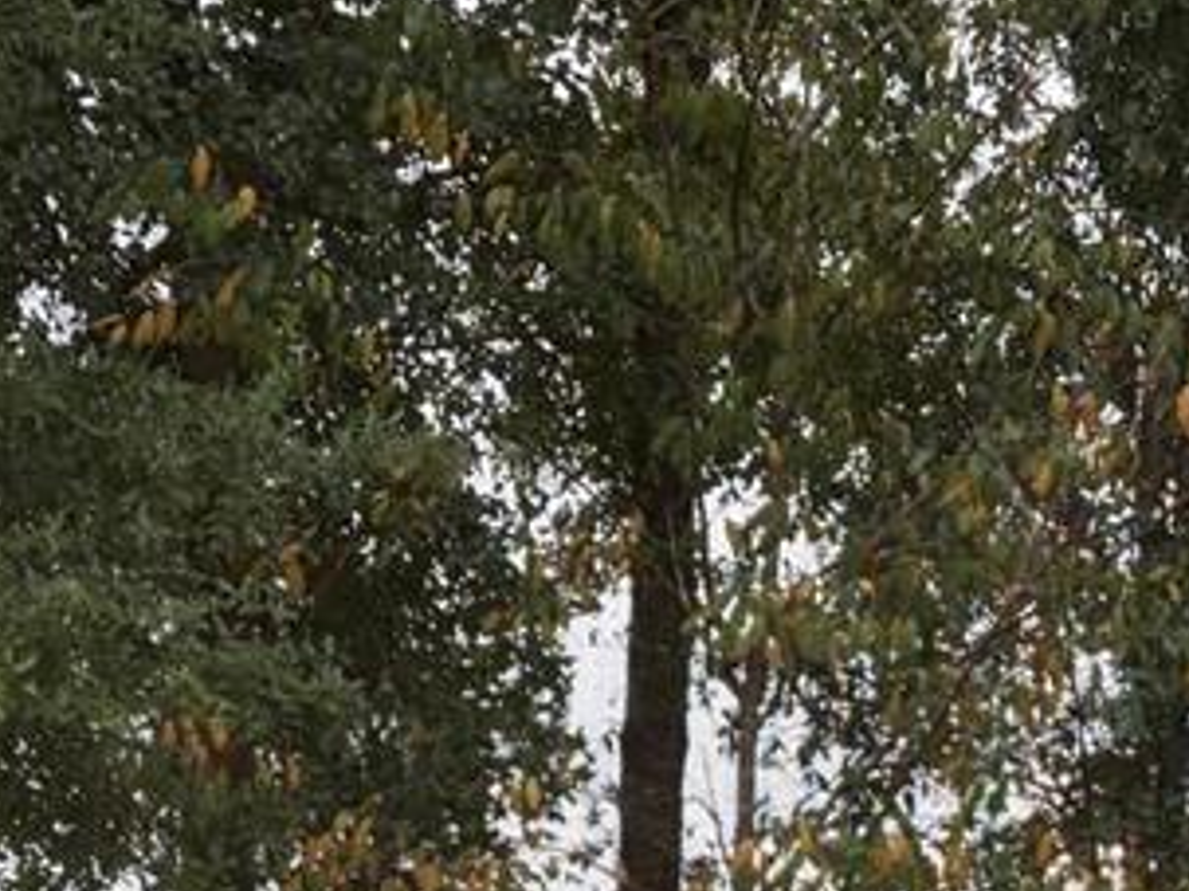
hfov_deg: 20.6
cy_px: 1480
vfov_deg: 15.1
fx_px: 3021
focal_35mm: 88
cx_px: 1475
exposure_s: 1/444
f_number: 1.6
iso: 50
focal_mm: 5.96
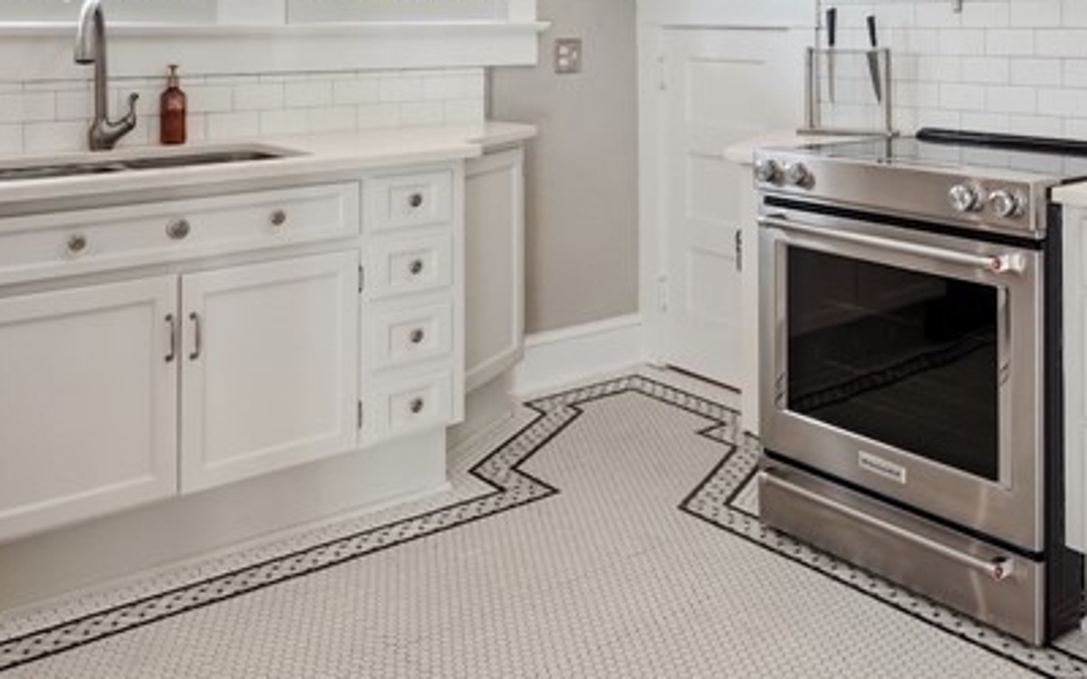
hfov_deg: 51.1
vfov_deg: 31.4
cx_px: 663
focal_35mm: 38
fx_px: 1126
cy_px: 24
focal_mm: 7
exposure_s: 1/4
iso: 200
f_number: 7.1
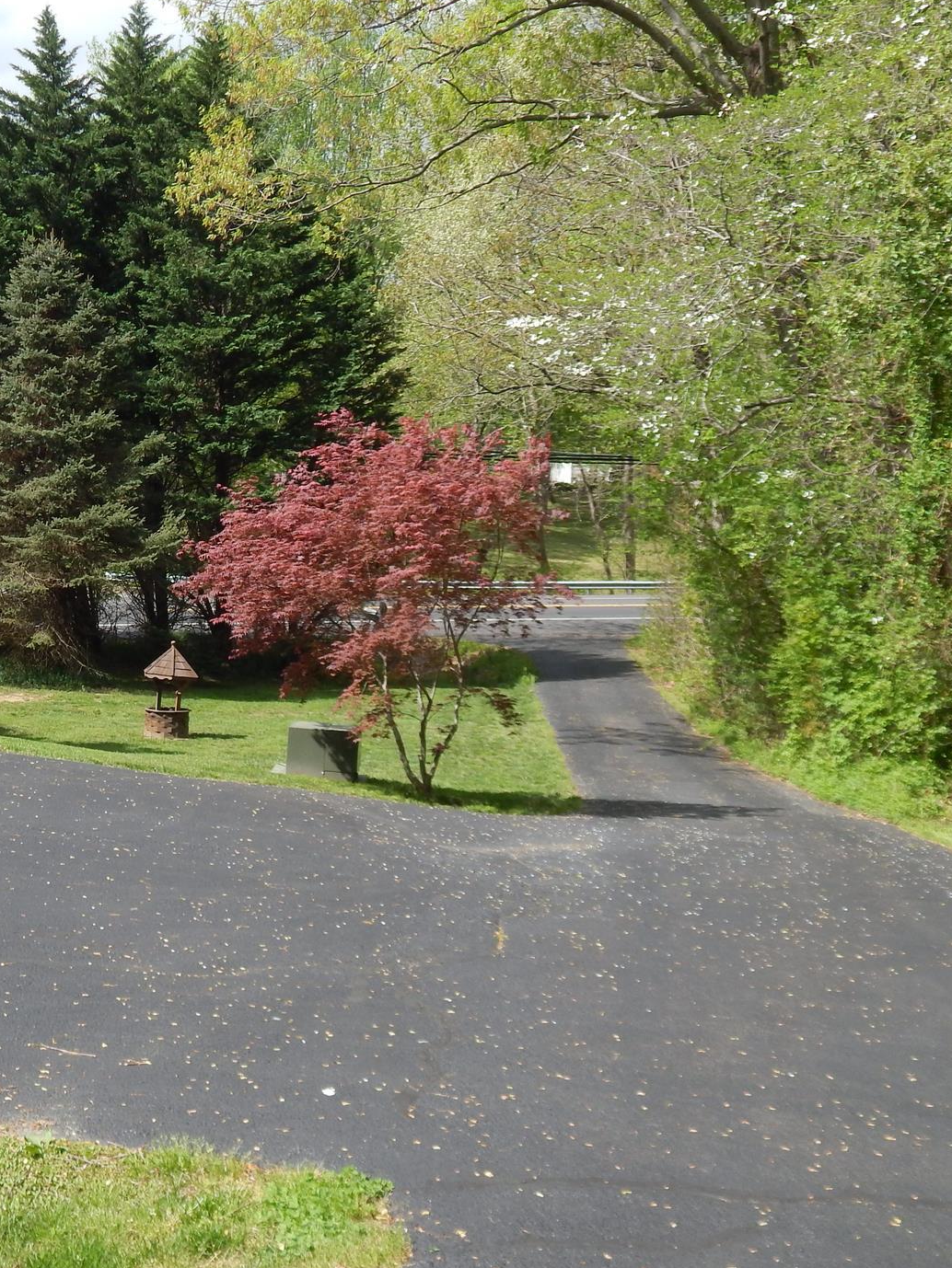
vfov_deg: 36.8
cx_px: 174
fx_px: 1906
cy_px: 594
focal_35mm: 52
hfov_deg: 27.4
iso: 125
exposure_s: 1/800
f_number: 3.3
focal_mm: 6.1
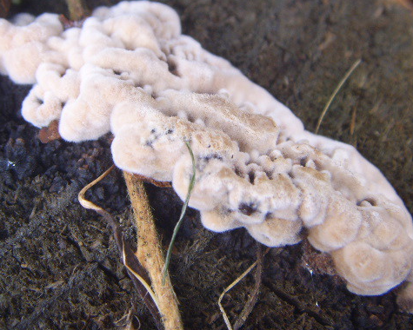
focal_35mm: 41
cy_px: 165
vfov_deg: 36.5
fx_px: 501
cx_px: 219
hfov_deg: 44.8
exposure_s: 1/8
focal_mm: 6.6
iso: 63
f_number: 3.5
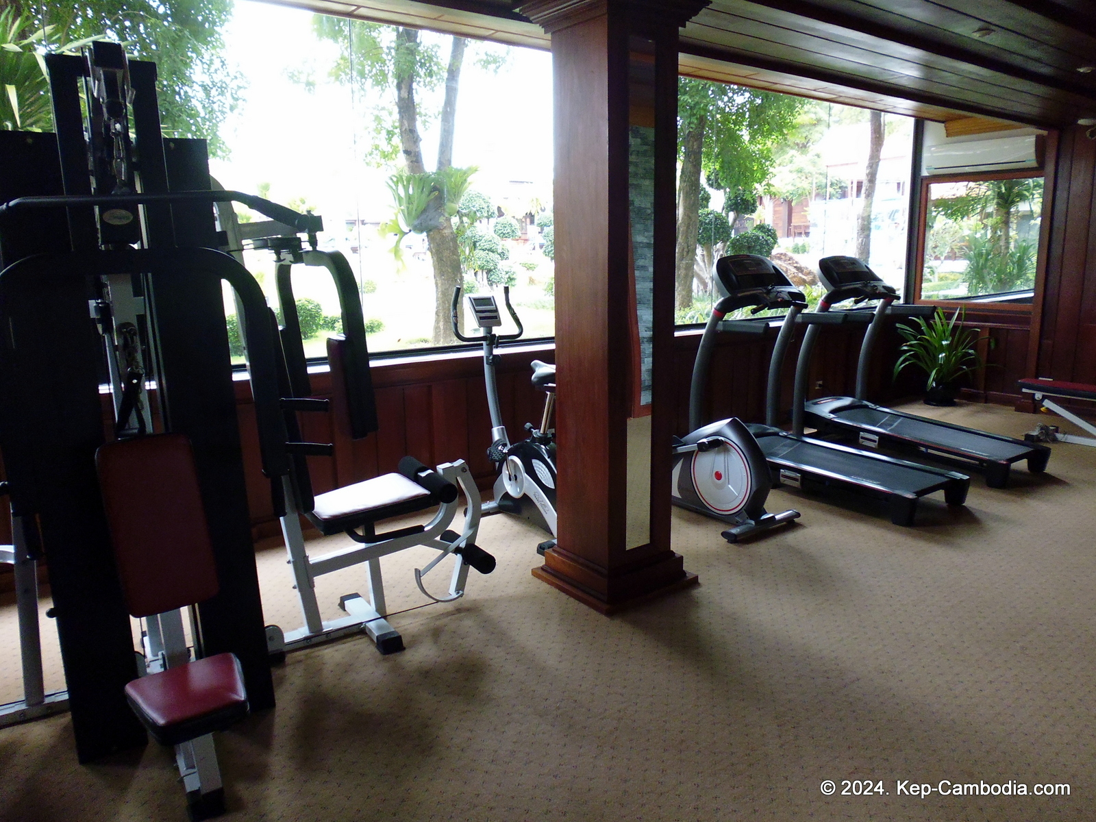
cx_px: 548
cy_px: 411
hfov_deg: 71.6
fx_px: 760
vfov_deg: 56.8
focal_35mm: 24
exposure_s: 1/60
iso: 320
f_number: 2.8
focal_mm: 4.3
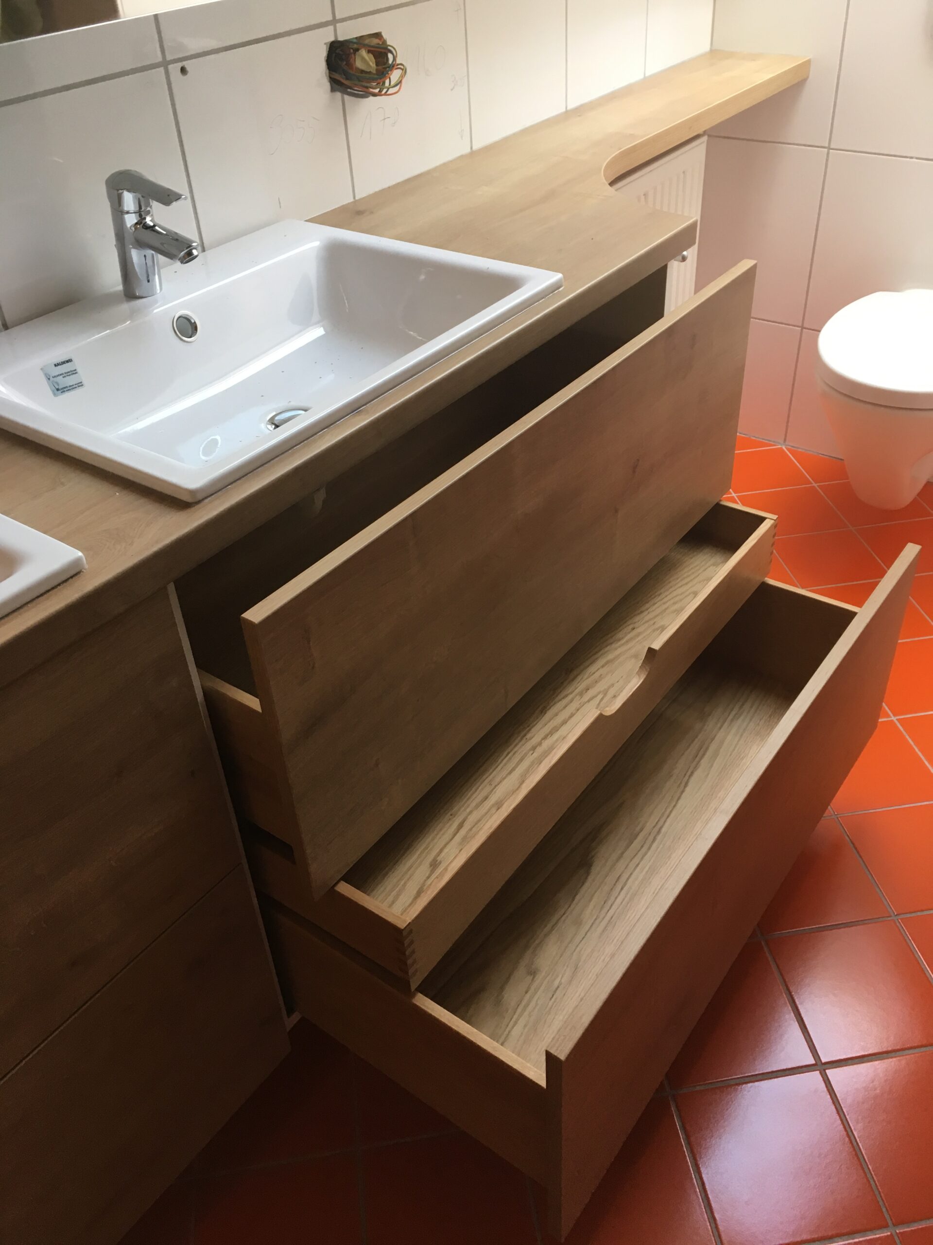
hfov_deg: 48.2
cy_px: 622
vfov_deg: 61.7
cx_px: 466
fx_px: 1042
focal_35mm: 29
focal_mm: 4.15
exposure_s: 1/33
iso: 50
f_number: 2.2
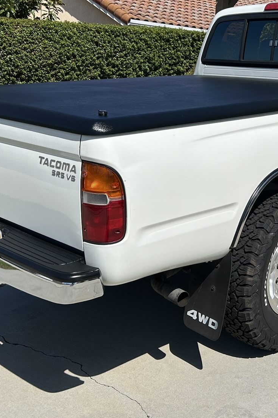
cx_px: 233
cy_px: 157
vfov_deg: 39.4
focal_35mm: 50
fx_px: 579
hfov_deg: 26.3
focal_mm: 5.7
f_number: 1.5
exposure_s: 1/8000
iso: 50
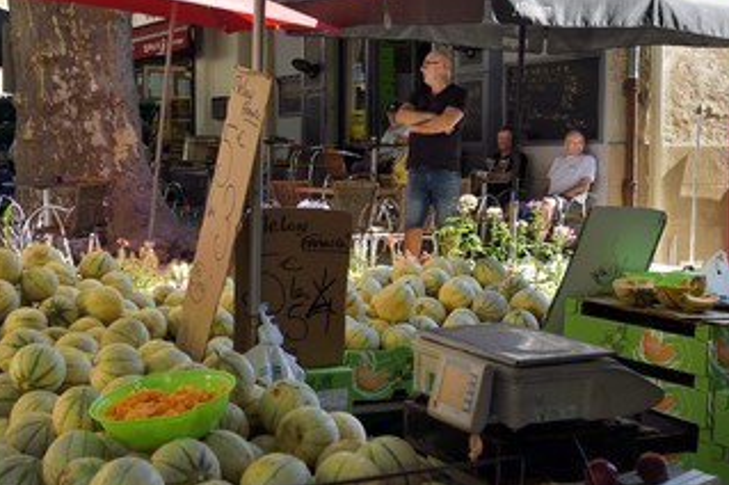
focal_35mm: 58
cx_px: 320
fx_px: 1173
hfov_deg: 34.5
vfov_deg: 23.3
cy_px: 220
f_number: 9
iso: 200
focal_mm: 44
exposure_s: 1/100
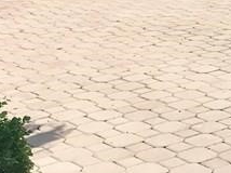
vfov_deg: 11.0
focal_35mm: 134
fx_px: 893
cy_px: 27
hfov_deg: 14.2
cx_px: 289
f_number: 1.8
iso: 20
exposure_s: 1/4367
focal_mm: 3.99
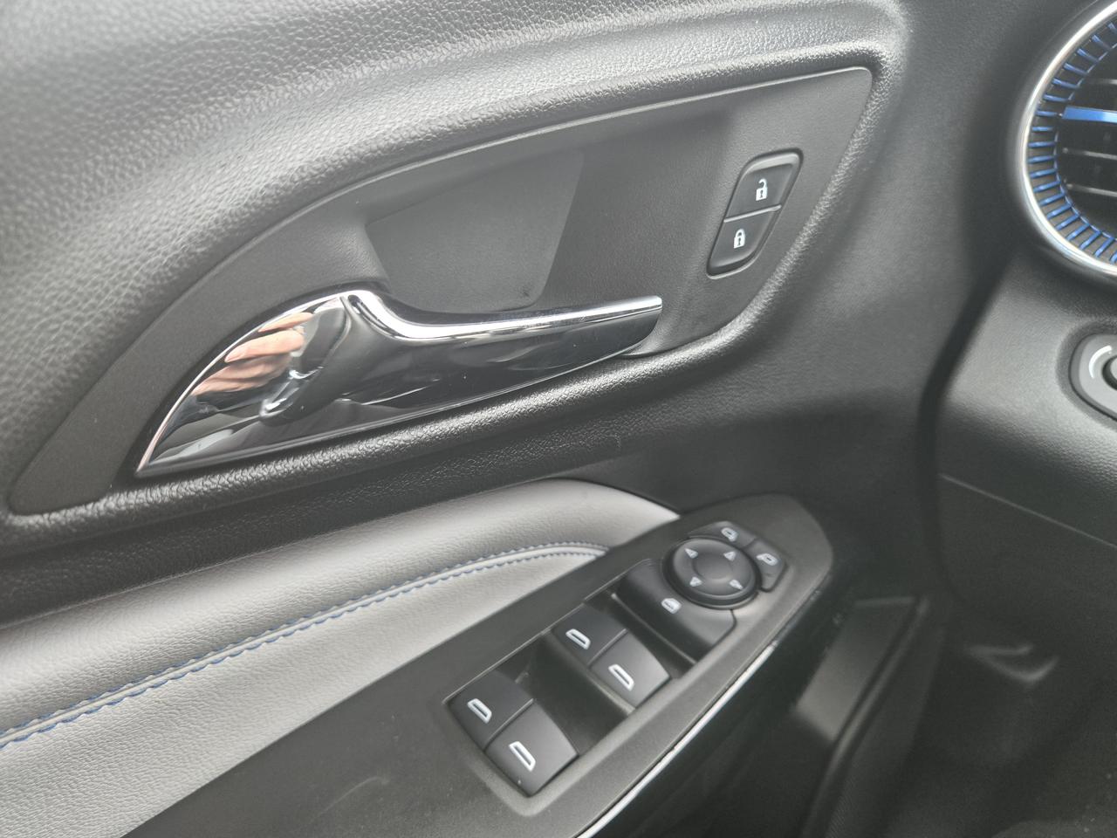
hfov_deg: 73.9
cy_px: 419
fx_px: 742
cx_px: 558
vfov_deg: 58.9
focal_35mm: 23
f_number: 1.8
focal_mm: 5.4
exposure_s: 1/180
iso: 100
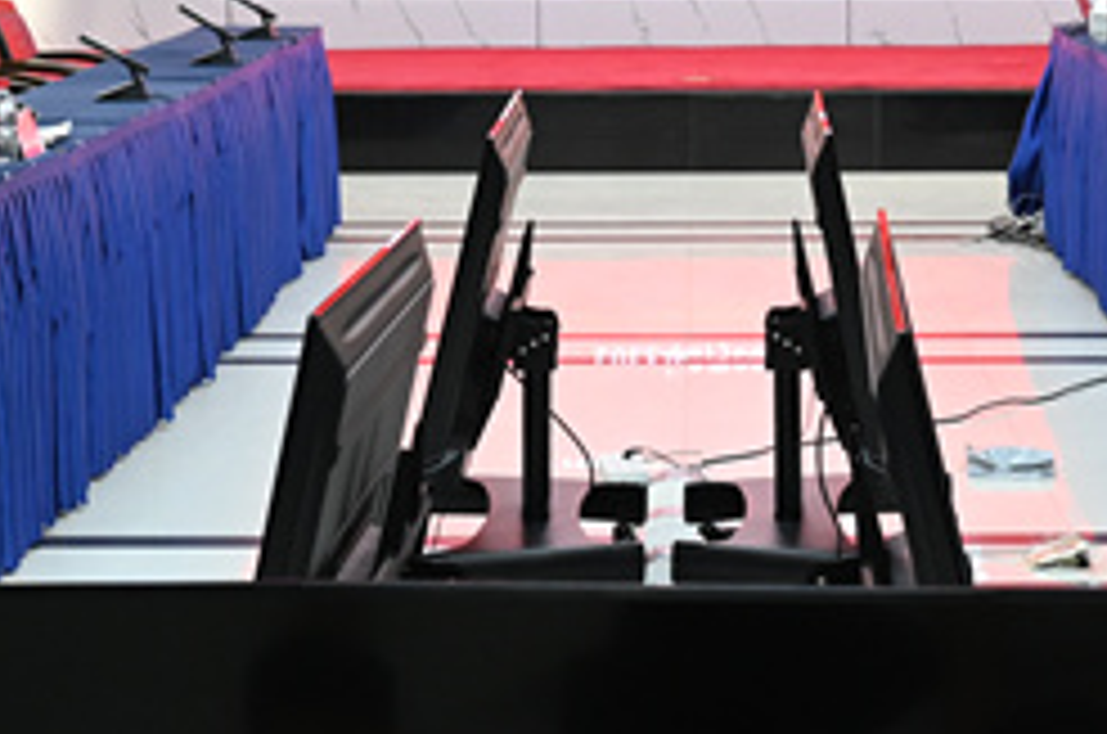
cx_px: 657
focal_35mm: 114
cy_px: -14
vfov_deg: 11.8
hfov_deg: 18.0
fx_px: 3499
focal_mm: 35
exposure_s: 1/125
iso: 2500
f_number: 6.3
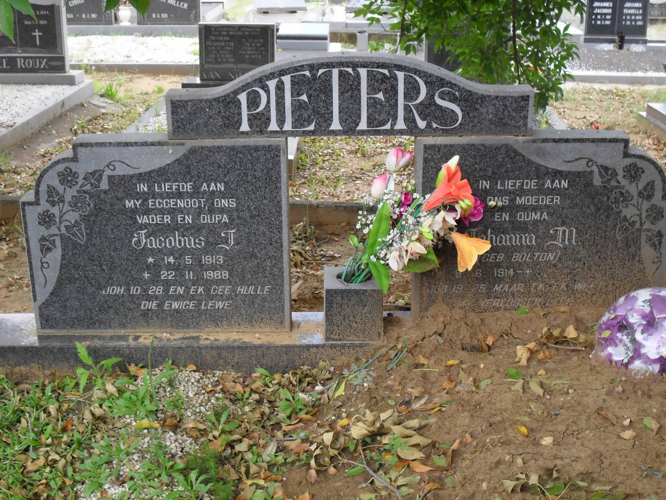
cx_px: 333
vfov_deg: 29.7
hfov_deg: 38.9
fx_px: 943
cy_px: 250
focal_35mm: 49
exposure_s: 1/60
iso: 100
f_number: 3.9
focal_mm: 8.7
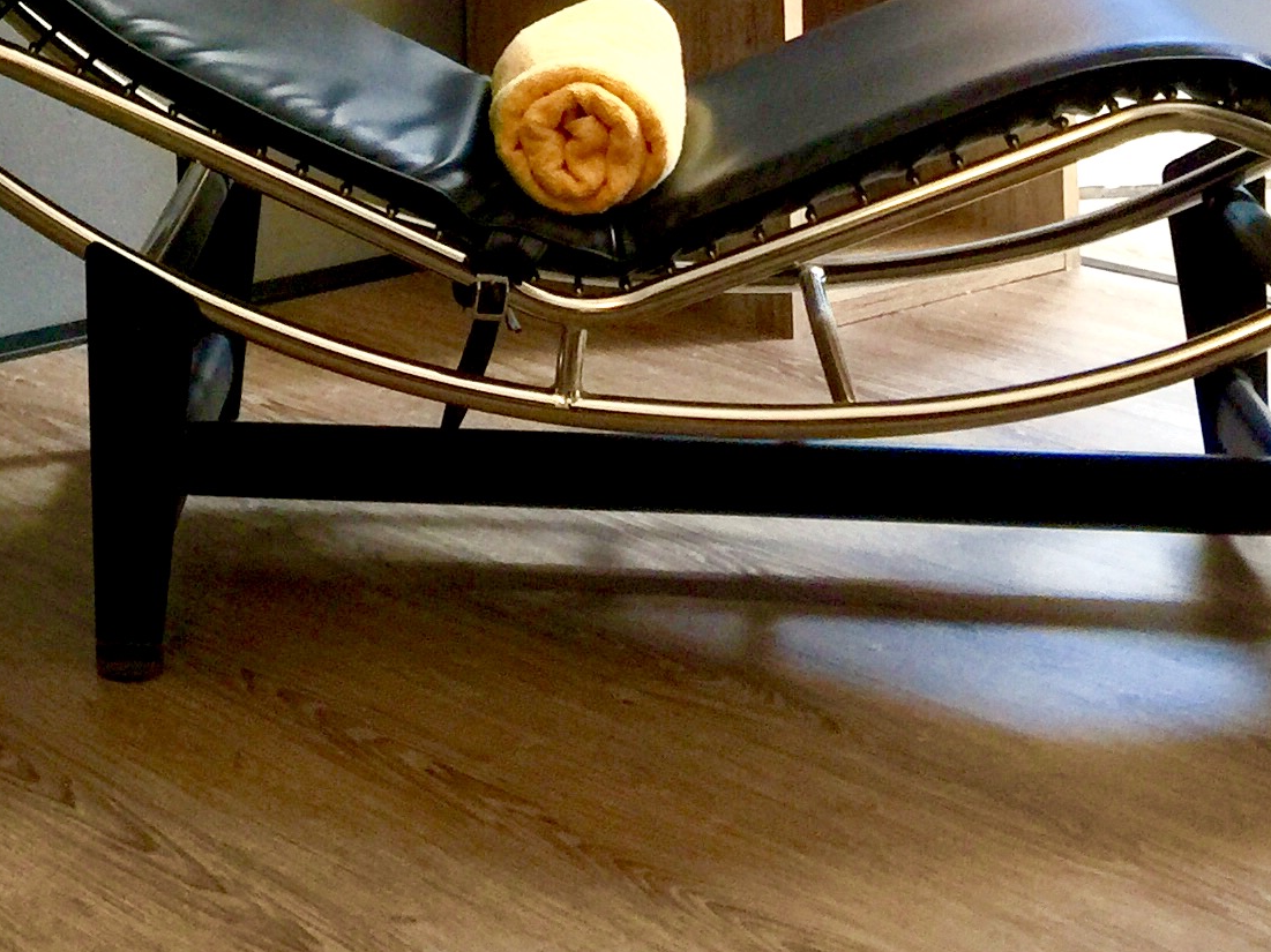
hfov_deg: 21.8
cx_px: -51
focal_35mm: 86
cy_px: -381
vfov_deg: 16.0
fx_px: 3157
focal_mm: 4.15
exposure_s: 1/17
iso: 50
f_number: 2.2
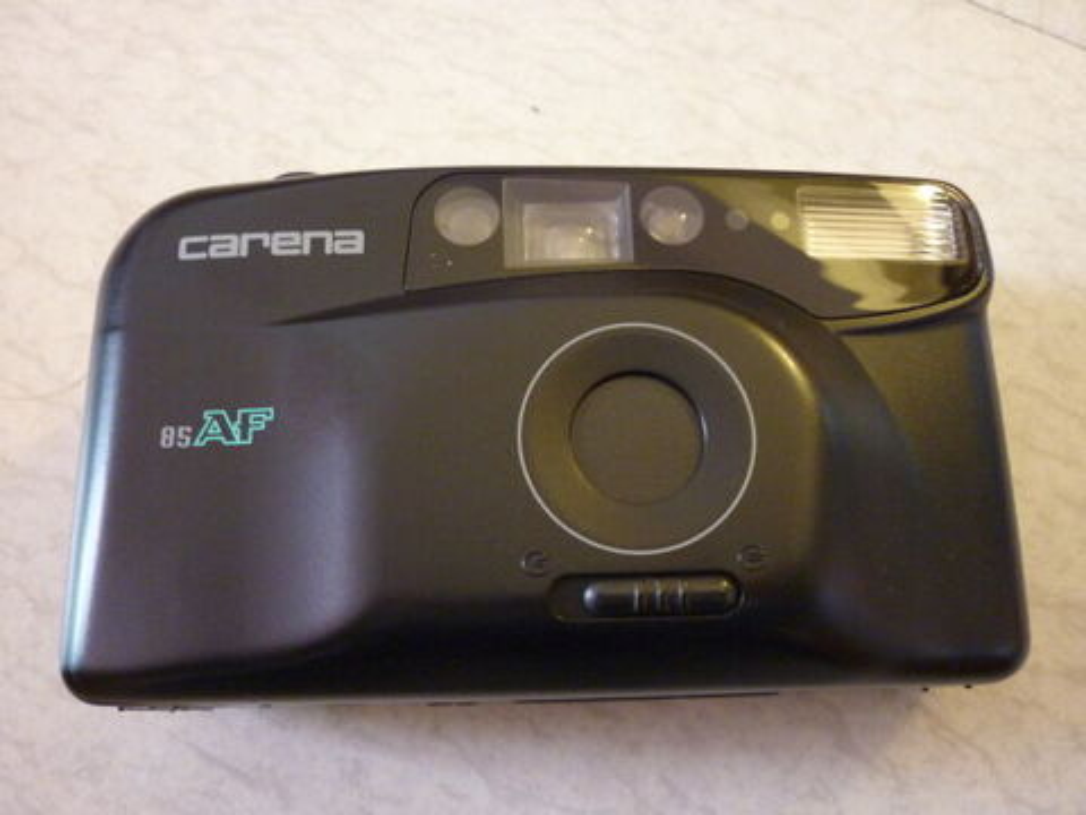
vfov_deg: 42.9
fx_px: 1035
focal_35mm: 33
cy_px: 408
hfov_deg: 55.4
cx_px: 543
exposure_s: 1/8
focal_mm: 5.5
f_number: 2.8
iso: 400
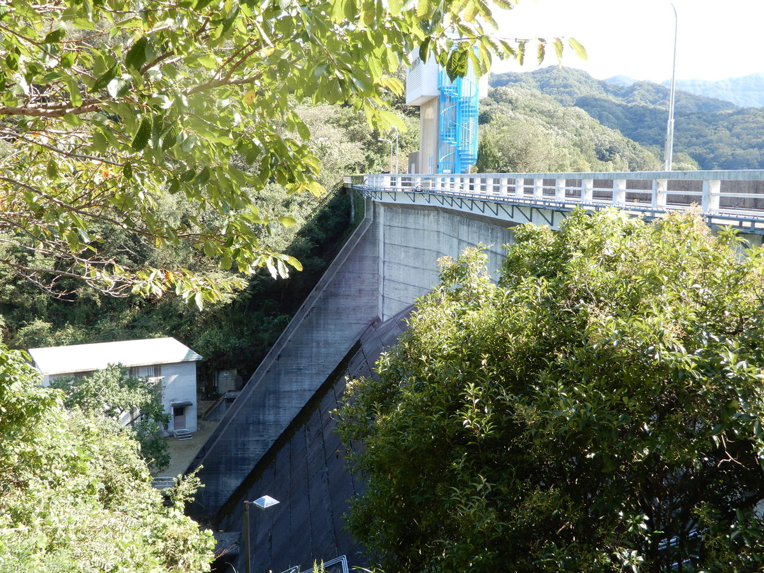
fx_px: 839
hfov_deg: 49.0
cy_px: 286
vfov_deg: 37.7
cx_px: 382
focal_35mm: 38
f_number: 5
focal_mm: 6.8
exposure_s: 1/80
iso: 80
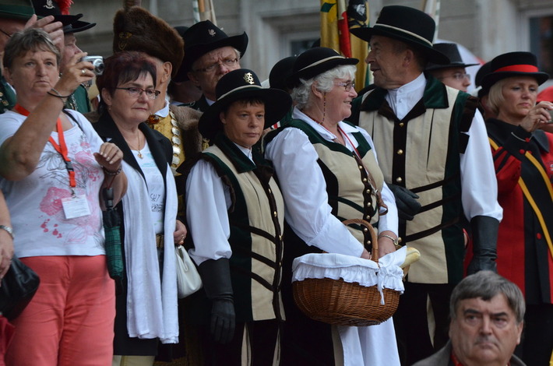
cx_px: 276
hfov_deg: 6.9
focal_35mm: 300
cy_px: 183
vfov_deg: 4.6
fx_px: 4598
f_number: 5.6
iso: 1600
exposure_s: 1/320
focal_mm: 200
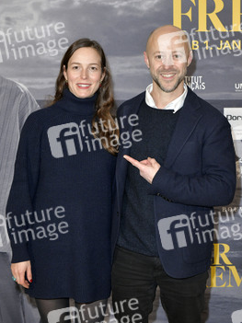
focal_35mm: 46
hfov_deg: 31.5
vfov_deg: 41.2
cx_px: 121
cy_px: 182
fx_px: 429
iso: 1600
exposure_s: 1/200
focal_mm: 42
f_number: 5.6
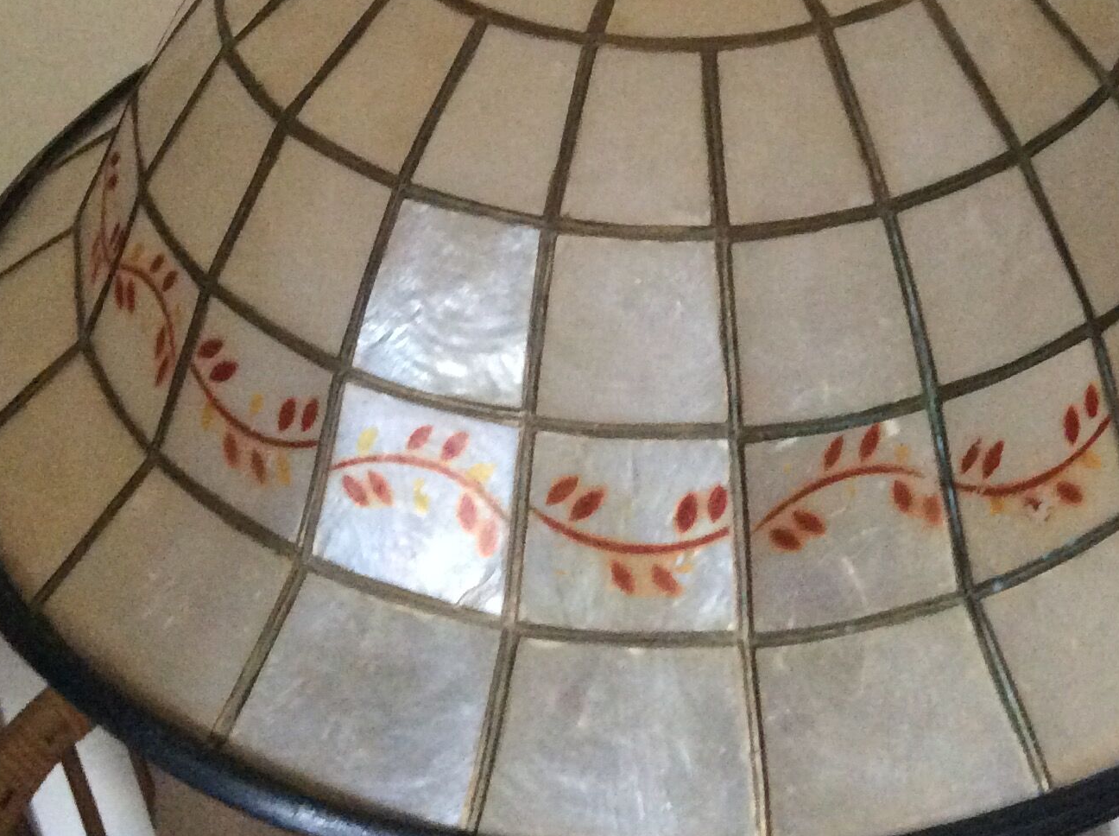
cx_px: 631
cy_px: 250
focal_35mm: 64
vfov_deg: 22.7
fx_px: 2066
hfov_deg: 30.3
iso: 320
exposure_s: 1/25
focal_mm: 3.3
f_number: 2.4
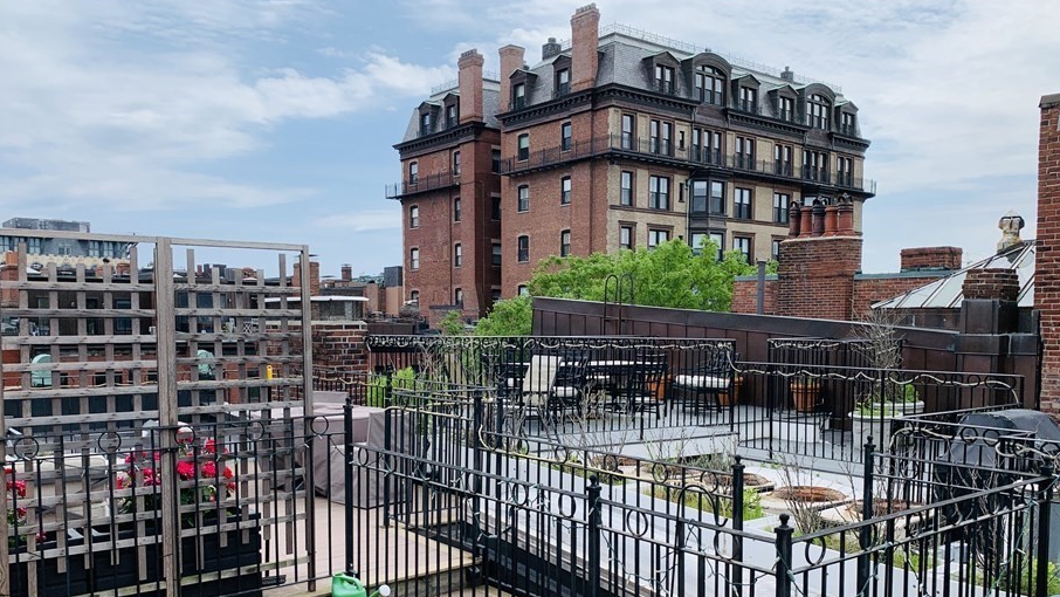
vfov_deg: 36.3
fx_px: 900
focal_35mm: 32
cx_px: 512
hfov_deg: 61.0
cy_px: 396
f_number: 1.8
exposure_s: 1/2114
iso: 25
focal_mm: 4.25
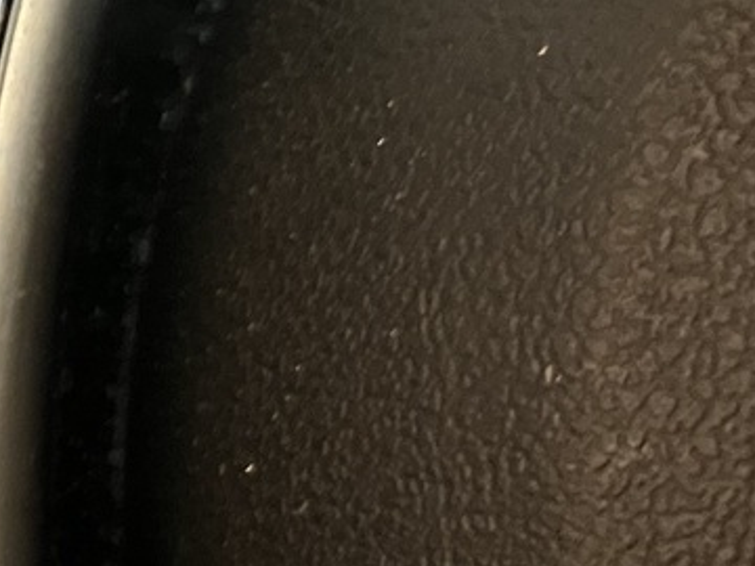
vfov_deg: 13.2
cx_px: -638
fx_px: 2443
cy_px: 356
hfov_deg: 15.1
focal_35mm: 112
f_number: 1.8
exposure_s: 1/25
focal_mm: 3.99
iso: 320
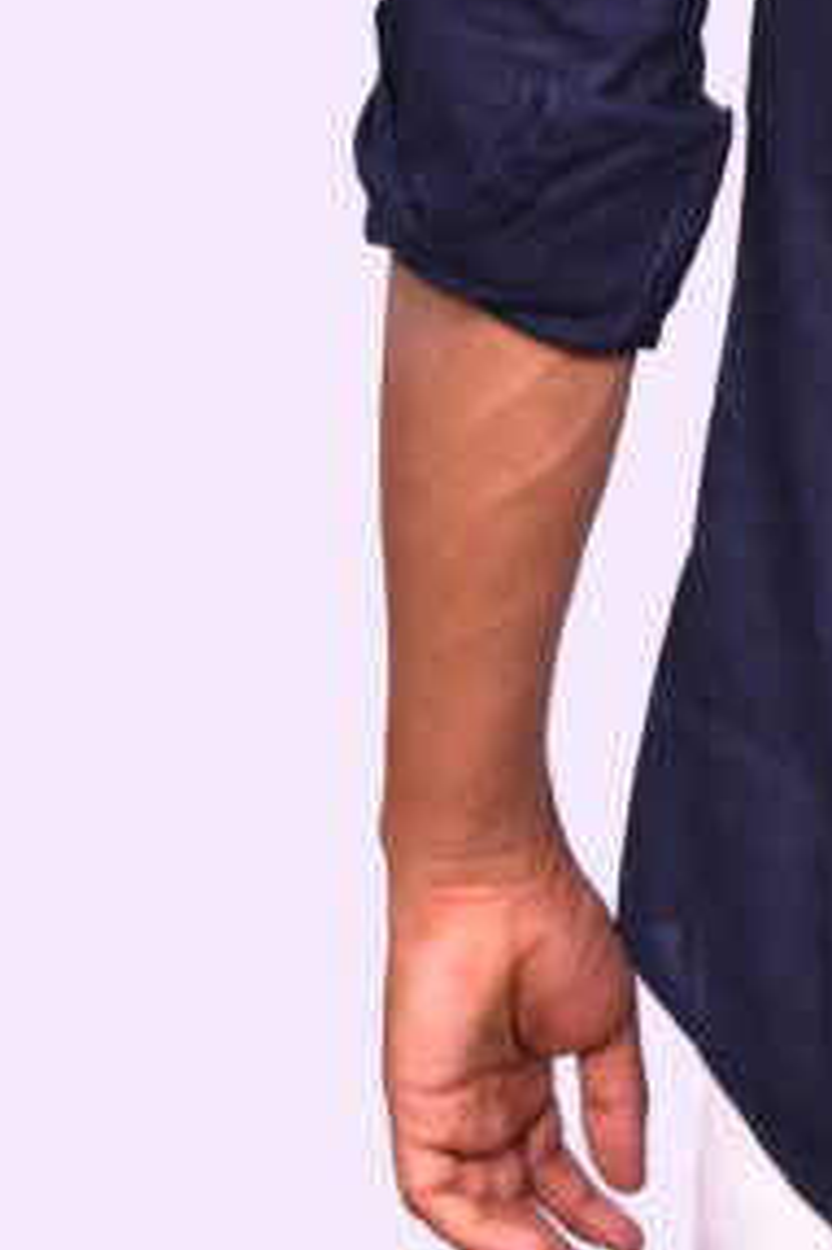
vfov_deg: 12.1
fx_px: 5711
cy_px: -375
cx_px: 1285
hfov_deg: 8.1
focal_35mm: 165
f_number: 8
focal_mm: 35
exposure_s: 1/125
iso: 250
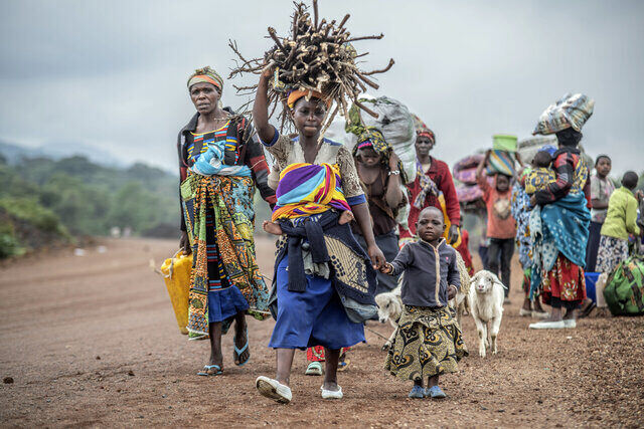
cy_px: 214
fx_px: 2147
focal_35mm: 120
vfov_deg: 11.4
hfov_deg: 17.1
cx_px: 322
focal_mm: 120
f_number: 3.5
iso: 100
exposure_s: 1/200
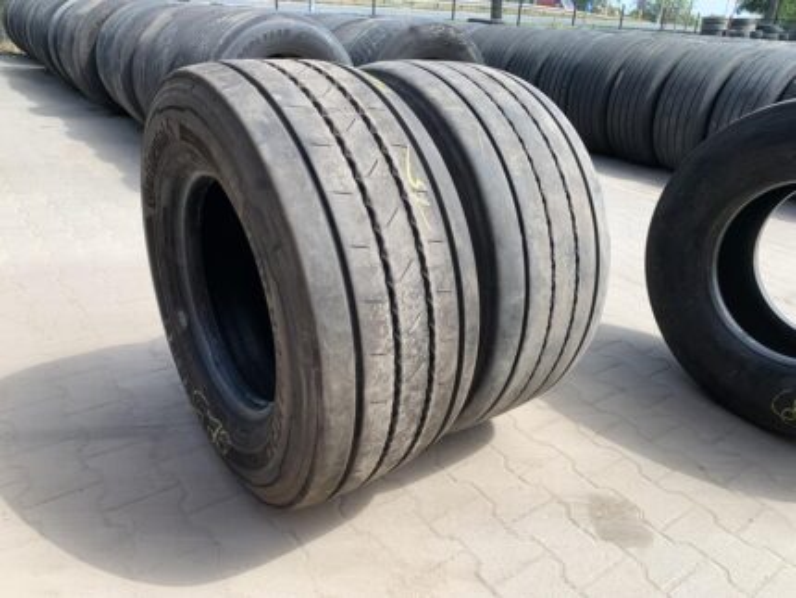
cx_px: 398
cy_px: 299
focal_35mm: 26
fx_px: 598
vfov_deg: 53.1
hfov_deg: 67.3
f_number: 1.8
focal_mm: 4.25
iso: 25
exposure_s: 1/656
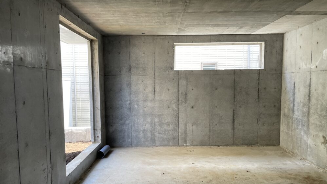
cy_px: 108
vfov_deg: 40.1
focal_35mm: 29
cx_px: 163
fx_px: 252
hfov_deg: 66.1
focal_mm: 4.2
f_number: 1.6
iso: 64
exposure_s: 1/121
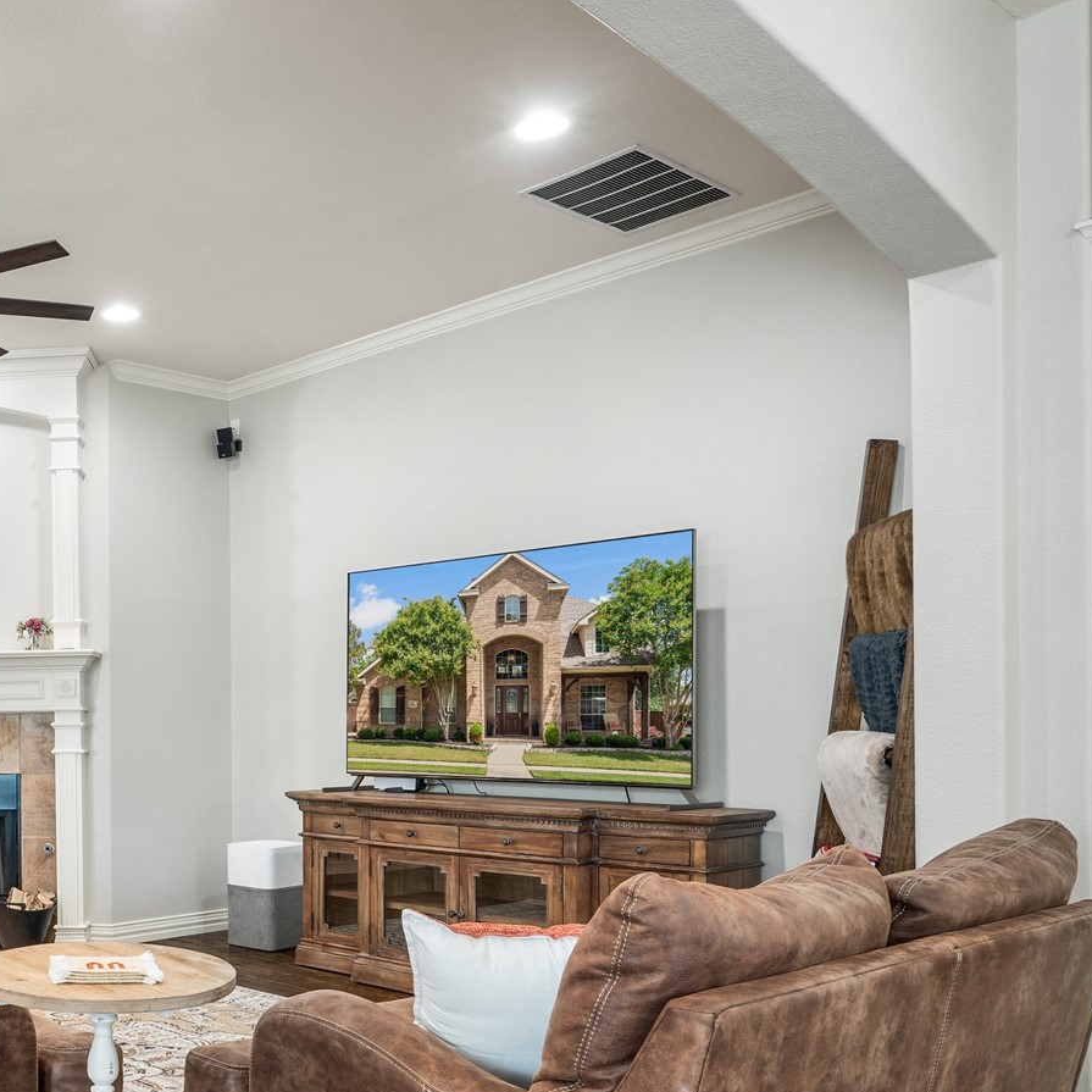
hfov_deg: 45.4
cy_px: 705
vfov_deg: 49.1
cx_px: 121
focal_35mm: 33
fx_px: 1178
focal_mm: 16
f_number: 7.1
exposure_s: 1
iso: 160
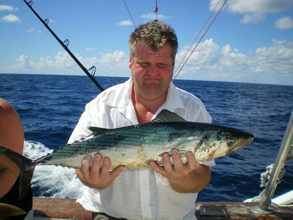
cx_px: 146
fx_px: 305
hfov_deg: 51.4
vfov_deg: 39.6
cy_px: 110
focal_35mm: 36
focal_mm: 6.3
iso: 50
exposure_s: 1/640
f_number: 4.6
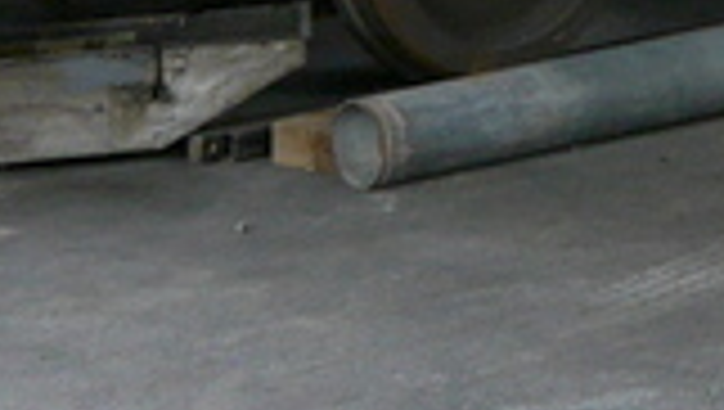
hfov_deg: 8.5
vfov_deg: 4.8
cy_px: -806
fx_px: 4670
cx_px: 1385
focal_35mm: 243
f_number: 3.6
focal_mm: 15
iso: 320
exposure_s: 1/60
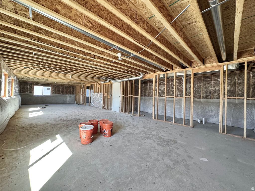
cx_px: 128
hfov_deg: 102.1
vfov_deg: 85.7
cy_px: 96
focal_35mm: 14
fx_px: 103
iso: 200
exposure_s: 1/99
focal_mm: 2.22
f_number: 2.2
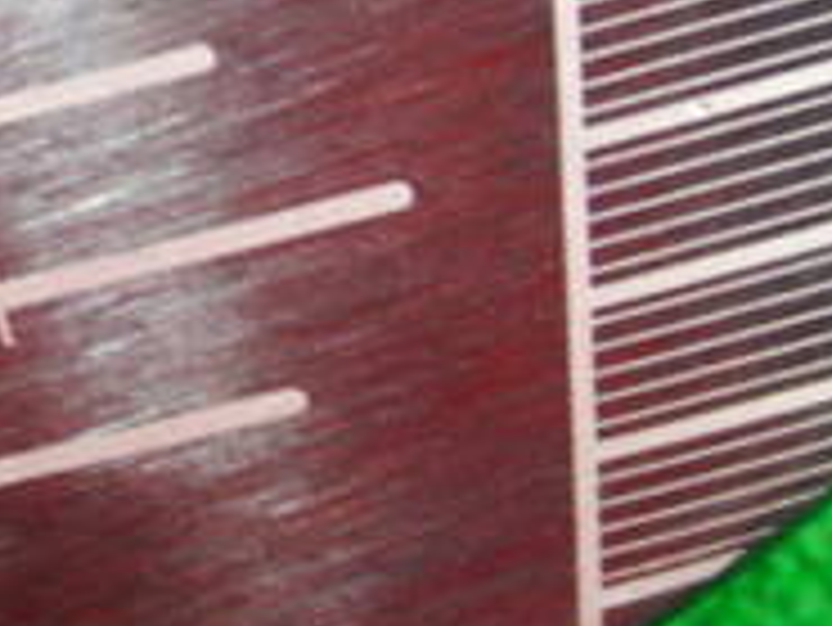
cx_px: -9
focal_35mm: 128
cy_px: 212
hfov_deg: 15.1
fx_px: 3078
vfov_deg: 11.6
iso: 400
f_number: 3.6
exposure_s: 1/15
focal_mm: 6.42
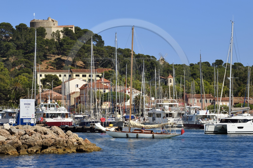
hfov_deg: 12.5
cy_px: 84
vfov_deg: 8.3
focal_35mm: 165
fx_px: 1159
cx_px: 126
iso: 200
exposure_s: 1/640
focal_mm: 165
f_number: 9
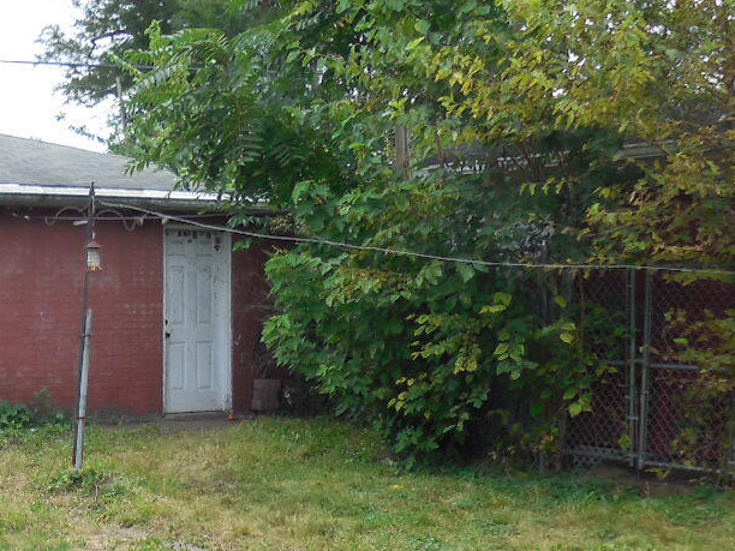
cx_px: 70
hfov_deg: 27.5
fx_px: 1444
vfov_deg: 21.4
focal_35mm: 68
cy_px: 436
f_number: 3.5
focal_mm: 4.6
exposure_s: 1/320
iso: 125
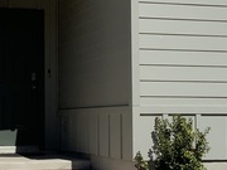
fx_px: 675
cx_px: 64
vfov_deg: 14.4
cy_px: 63
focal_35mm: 103
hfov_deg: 19.0
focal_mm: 3
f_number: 1.8
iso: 20
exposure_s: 1/4785
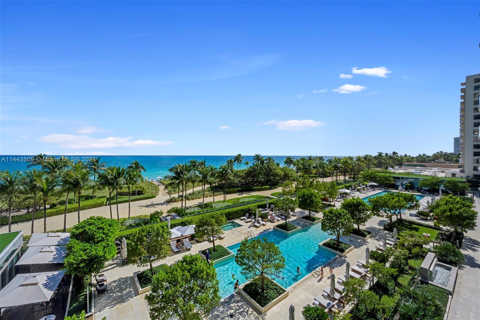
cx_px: 240
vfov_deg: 81.2
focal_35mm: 14
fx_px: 187
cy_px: 160
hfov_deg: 104.3
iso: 100
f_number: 11
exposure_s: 1/400
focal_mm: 14
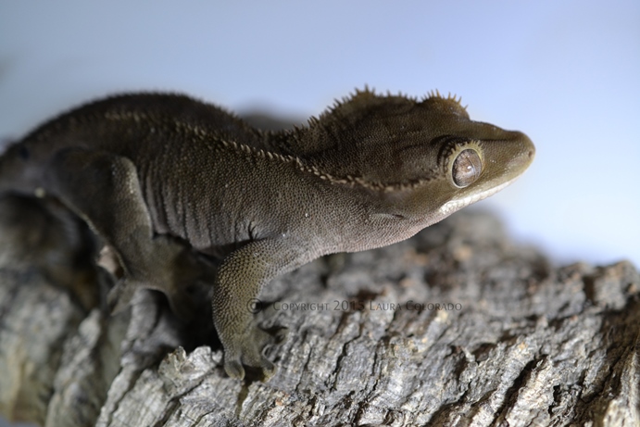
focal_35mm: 60
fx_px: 1067
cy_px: 214
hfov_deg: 33.4
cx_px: 320
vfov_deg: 22.6
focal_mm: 40
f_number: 3.5
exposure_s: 1/60
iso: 400
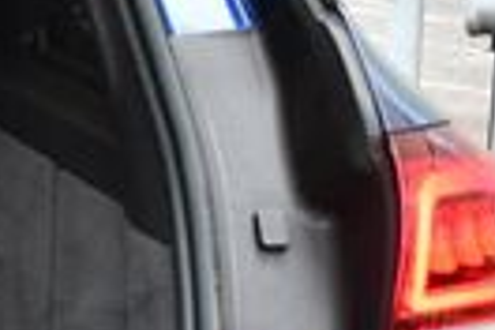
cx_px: -686
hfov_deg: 10.2
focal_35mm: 175
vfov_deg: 7.8
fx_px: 2406
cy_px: 229
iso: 800
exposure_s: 1/200
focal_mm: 24
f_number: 4
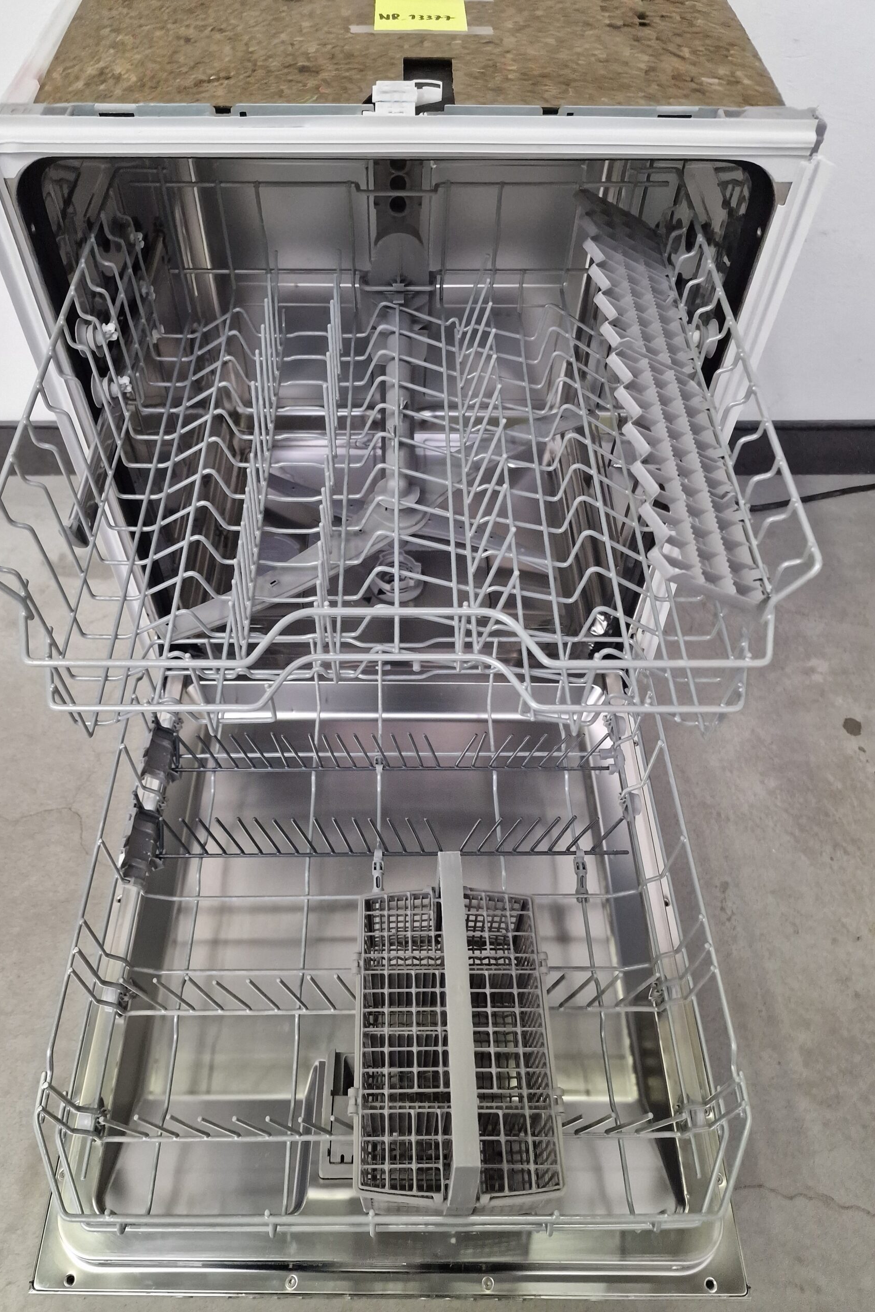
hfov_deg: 53.1
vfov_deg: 73.7
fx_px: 875
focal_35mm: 24
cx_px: 398
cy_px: 656
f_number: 1.8
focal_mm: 6.4
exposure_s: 1/100
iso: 800
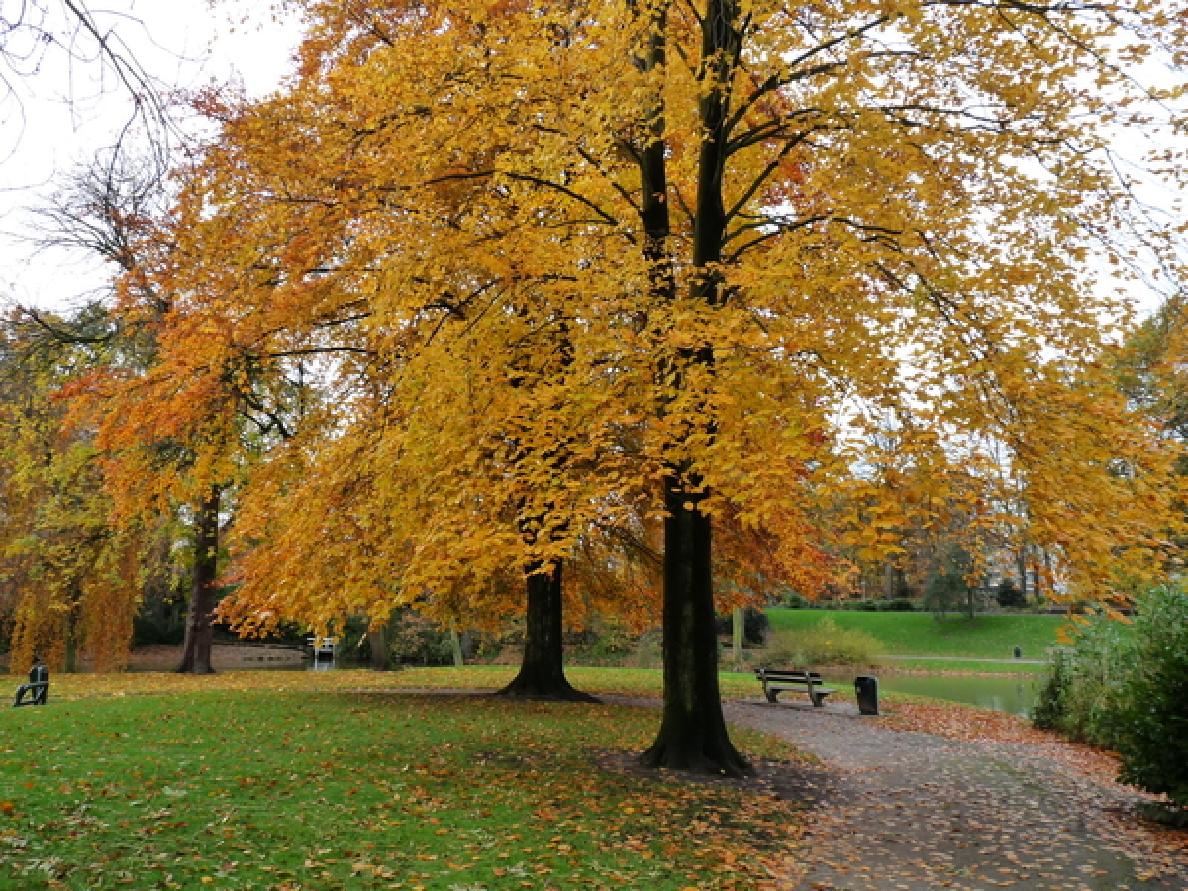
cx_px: 594
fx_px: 927
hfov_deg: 65.3
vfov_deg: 51.4
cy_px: 446
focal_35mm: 27
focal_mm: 4.8
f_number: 4
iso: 160
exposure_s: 1/125
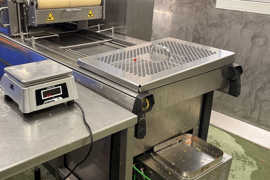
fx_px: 307
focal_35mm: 41
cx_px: 103
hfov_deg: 47.0
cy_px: 80
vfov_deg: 32.6
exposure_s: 1/50
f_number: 1.78
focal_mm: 6.76
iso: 200
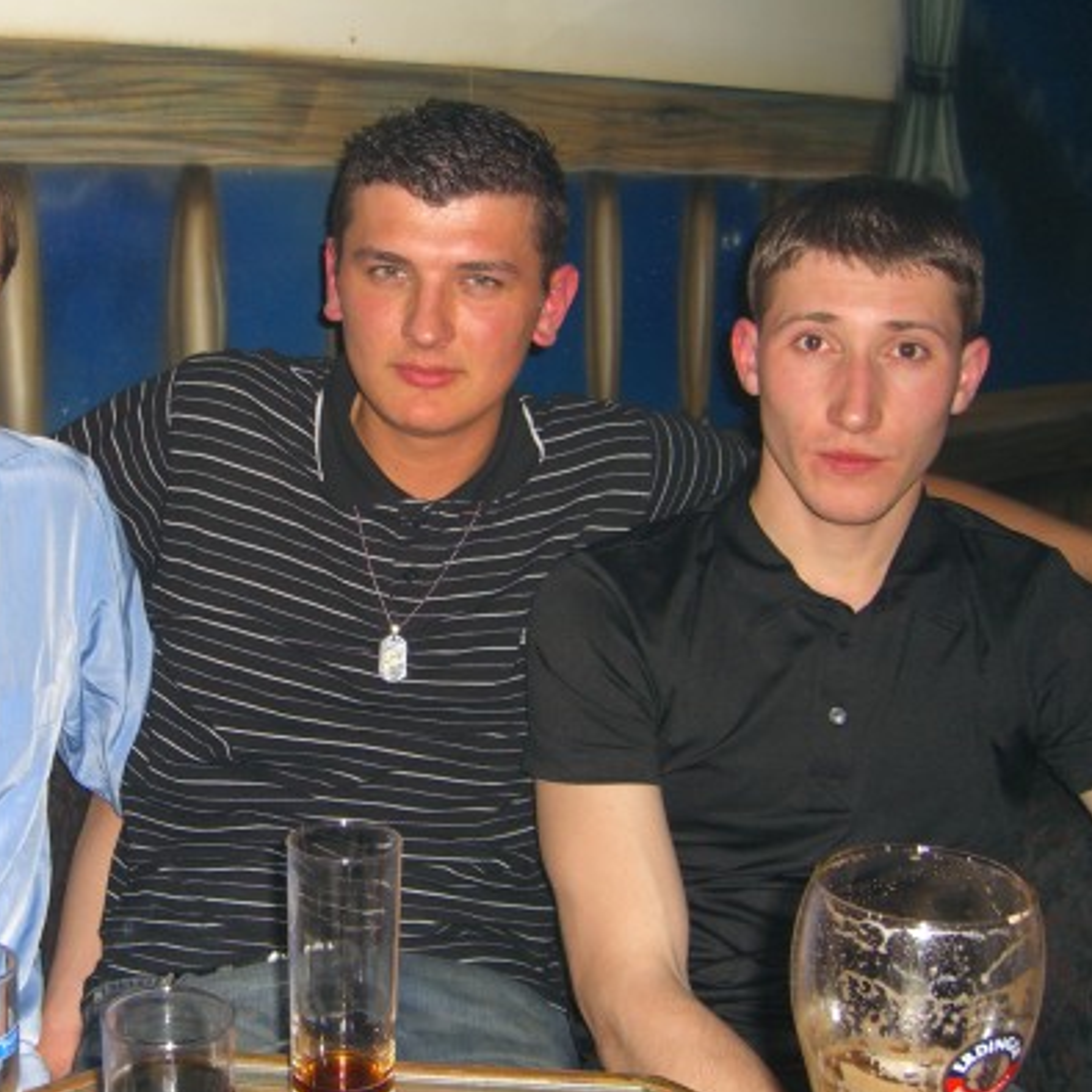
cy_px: 572
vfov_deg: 33.4
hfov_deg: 32.9
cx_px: 307
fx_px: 1820
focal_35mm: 51
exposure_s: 1/60
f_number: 2.8
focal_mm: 7.9
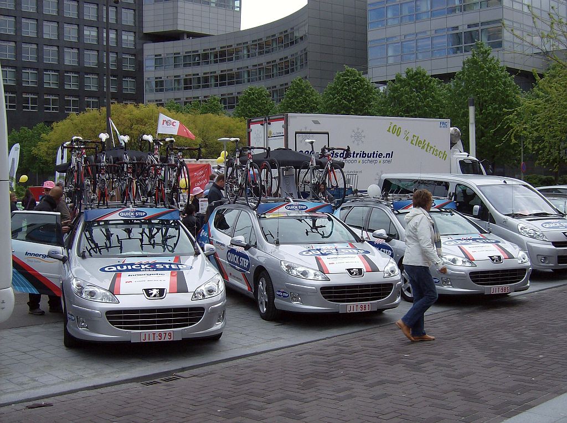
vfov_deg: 31.4
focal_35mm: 46
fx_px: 752
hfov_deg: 41.3
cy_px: 212
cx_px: 284
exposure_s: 1/326
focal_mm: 7.7
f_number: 5.1
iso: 100
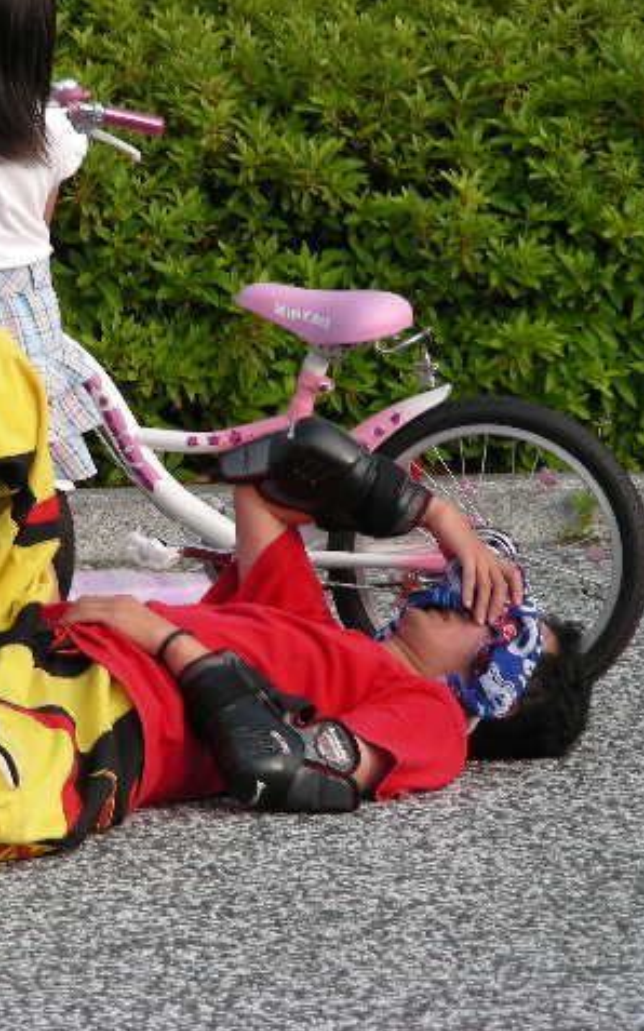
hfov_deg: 4.7
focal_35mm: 279
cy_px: 514
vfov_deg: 7.5
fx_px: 7837
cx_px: 115
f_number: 3.5
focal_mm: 32.7
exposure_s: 1/172
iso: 50
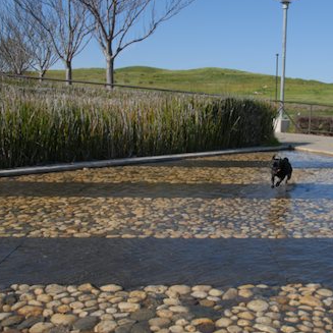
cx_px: 215
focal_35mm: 39
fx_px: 424
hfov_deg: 42.4
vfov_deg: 42.8
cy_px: 164
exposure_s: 1/250
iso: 100
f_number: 8
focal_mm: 20
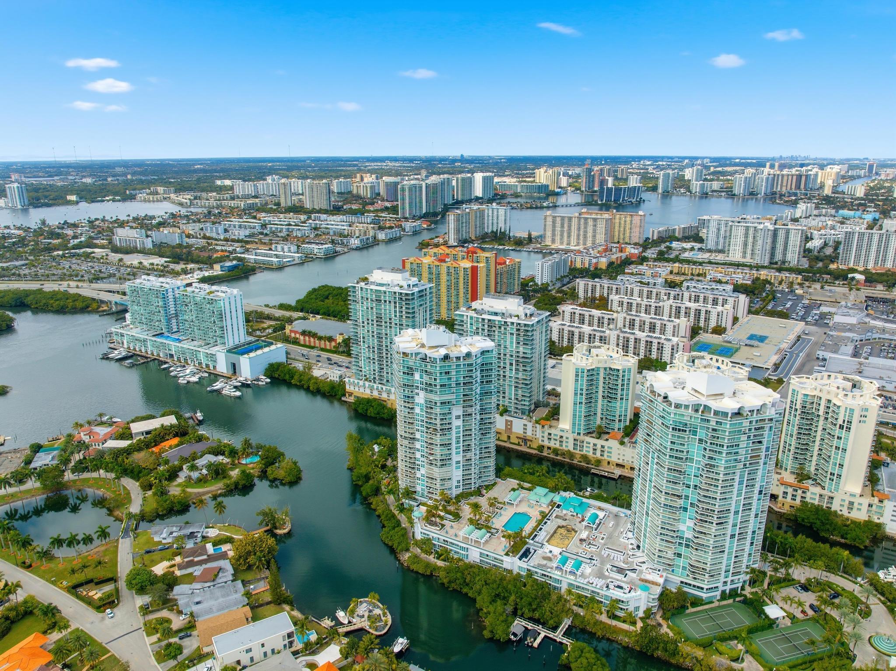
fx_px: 621
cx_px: 448
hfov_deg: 71.6
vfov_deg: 56.8
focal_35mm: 24
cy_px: 336
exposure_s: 1/240
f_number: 4
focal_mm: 12.3
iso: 100
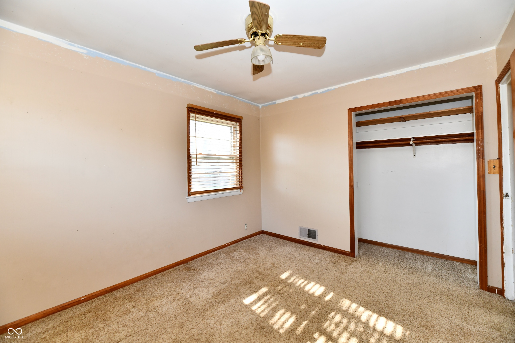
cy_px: 172
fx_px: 200
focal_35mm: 14
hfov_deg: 104.3
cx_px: 258
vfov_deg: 81.2
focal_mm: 14
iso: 640
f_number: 6.3
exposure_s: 1/60
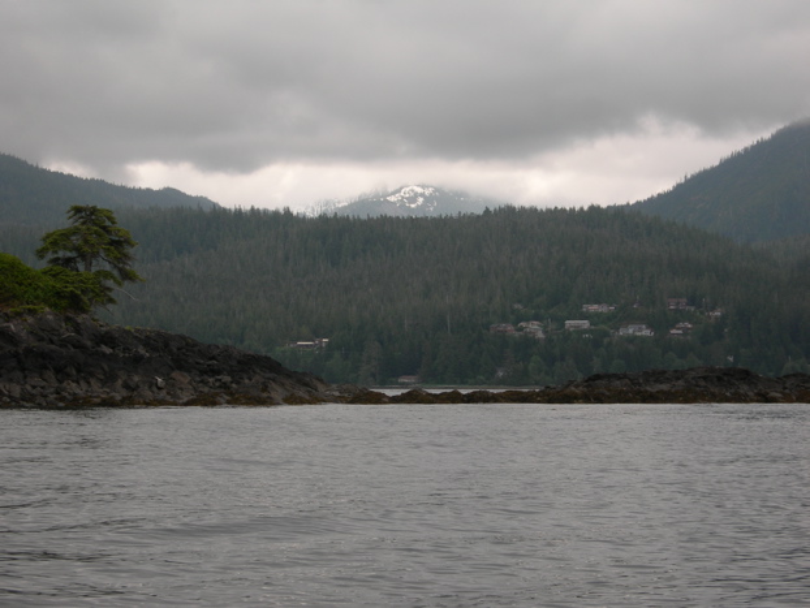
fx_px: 2411
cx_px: 405
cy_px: 304
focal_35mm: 103
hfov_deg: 19.1
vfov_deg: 14.4
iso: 50
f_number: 7.8
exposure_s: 1/107
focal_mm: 21.3
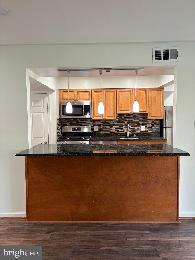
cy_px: 130
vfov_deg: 67.3
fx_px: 195
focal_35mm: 26
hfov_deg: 53.1
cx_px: 98
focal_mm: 5.96
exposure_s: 1/60
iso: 200
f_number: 1.6
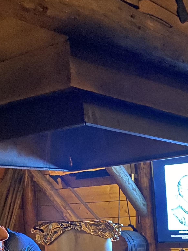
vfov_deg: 27.1
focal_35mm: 68
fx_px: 493
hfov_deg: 21.3
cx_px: 159
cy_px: 247
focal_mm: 4.25
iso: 800
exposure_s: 1/8
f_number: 1.8
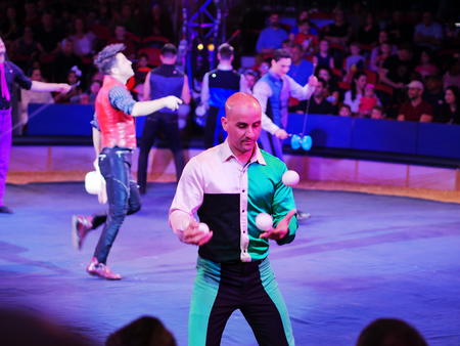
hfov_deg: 21.8
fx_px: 1197
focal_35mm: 90
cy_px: 173
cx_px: 230
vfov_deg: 16.4
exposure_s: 1/100
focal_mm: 45
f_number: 1.8
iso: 200
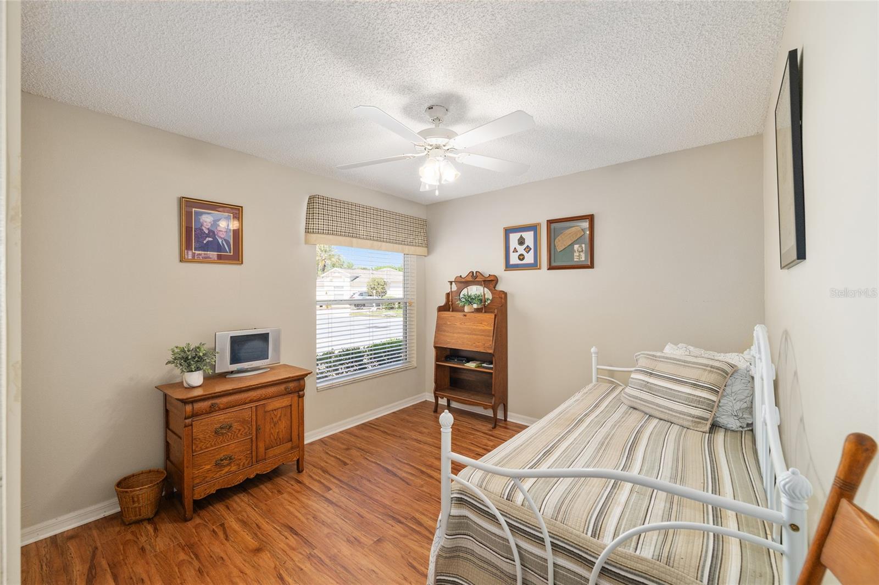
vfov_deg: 81.2
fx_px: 342
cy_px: 292
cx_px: 440
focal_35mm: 14
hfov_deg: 104.3
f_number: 8
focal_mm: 14
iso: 320
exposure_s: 1/20
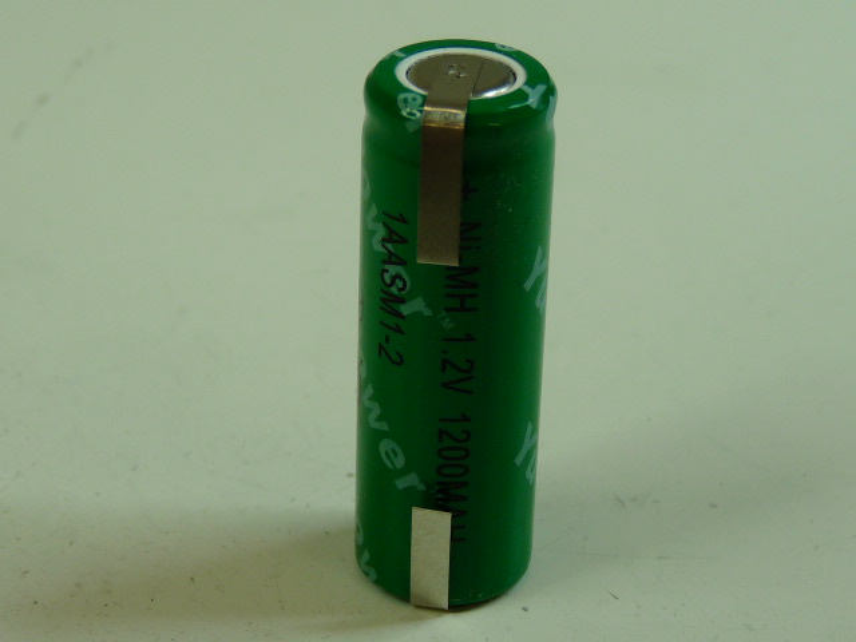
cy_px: 321
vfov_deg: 14.2
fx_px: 2572
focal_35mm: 104
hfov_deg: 18.9
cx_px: 428
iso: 100
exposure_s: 1/60
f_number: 3.2
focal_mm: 10.4
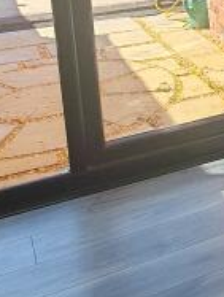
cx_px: 399
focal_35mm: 71
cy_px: -16
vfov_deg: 25.7
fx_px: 611
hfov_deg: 17.2
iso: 50
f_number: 2
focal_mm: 1.82
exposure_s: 1/210
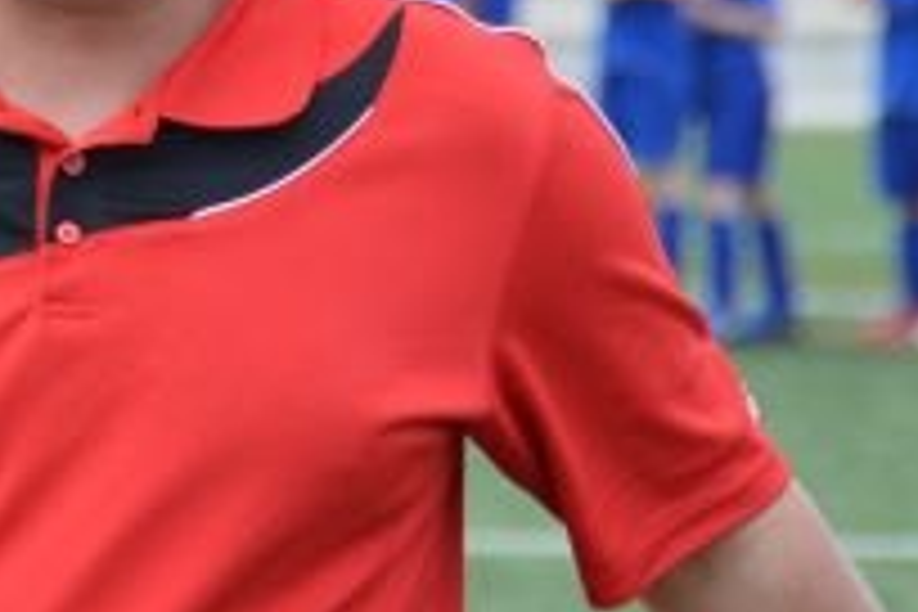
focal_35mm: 574
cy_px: -178
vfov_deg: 2.4
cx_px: 45
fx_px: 14636
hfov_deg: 3.6
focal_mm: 130
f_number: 5.6
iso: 400
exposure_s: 1/500
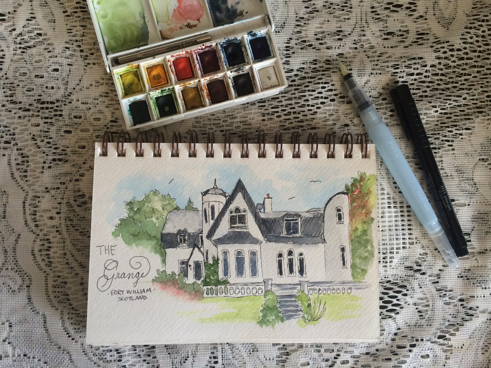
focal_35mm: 30
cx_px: 246
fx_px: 426
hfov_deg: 60.0
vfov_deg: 46.8
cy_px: 184
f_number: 2.2
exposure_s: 1/30
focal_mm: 4.12
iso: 100
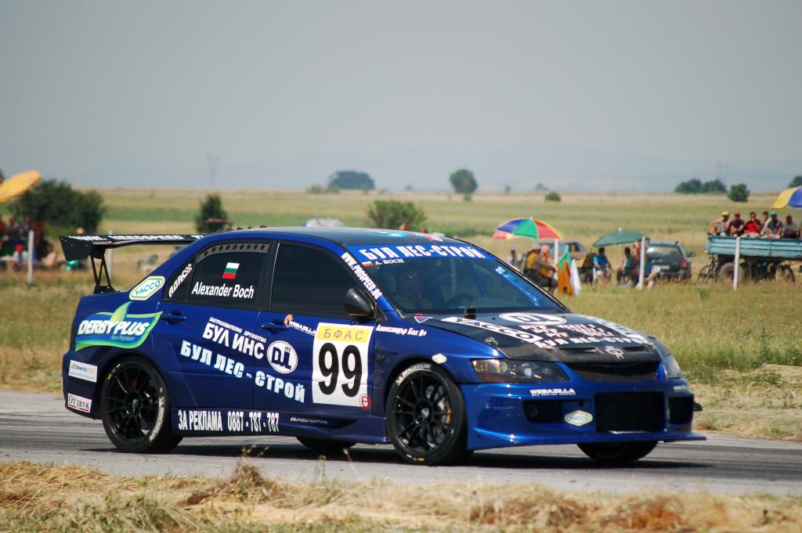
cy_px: 266
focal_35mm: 300
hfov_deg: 6.9
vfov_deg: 4.6
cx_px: 401
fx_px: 6678
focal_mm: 200
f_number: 5.6
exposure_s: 1/1000
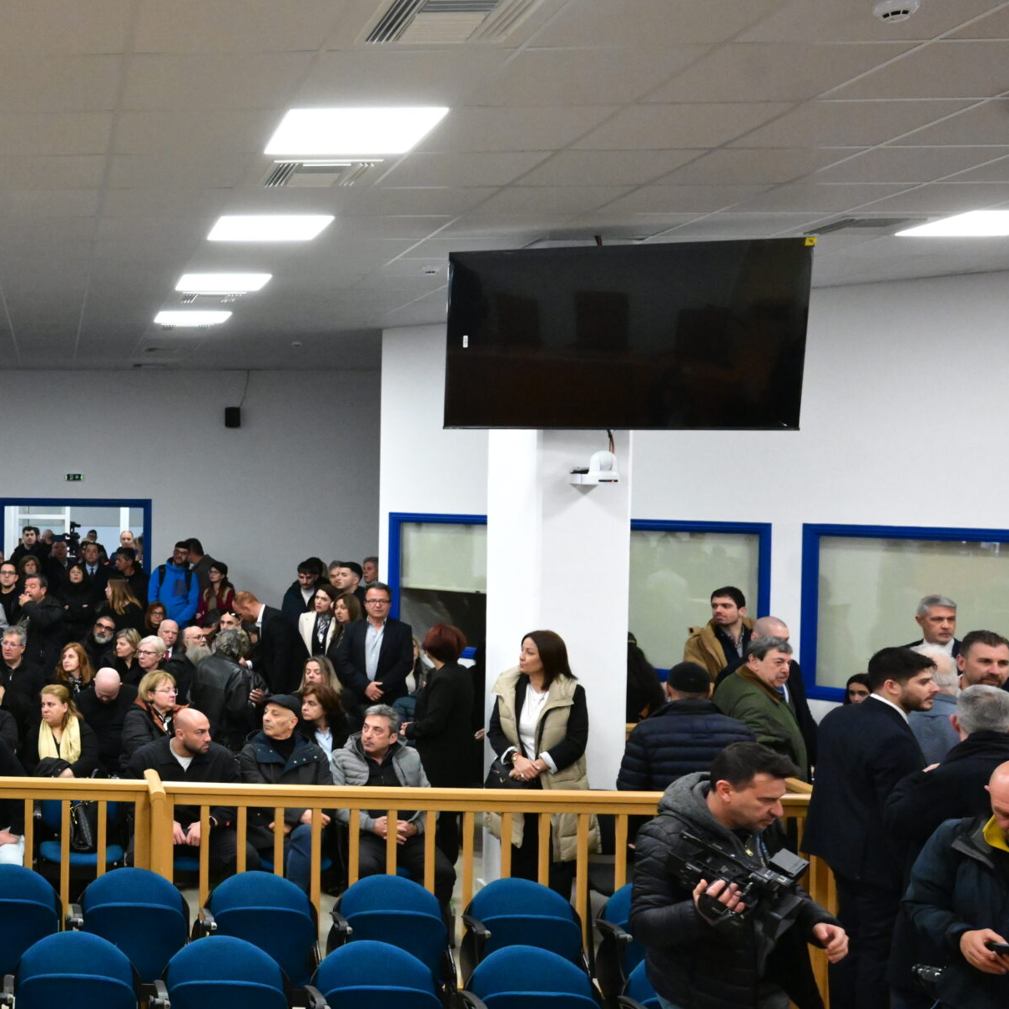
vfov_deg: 45.0
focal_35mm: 37
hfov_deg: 39.2
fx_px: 1217
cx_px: -23
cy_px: 506
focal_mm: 20.5
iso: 8000
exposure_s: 1/200
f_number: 5
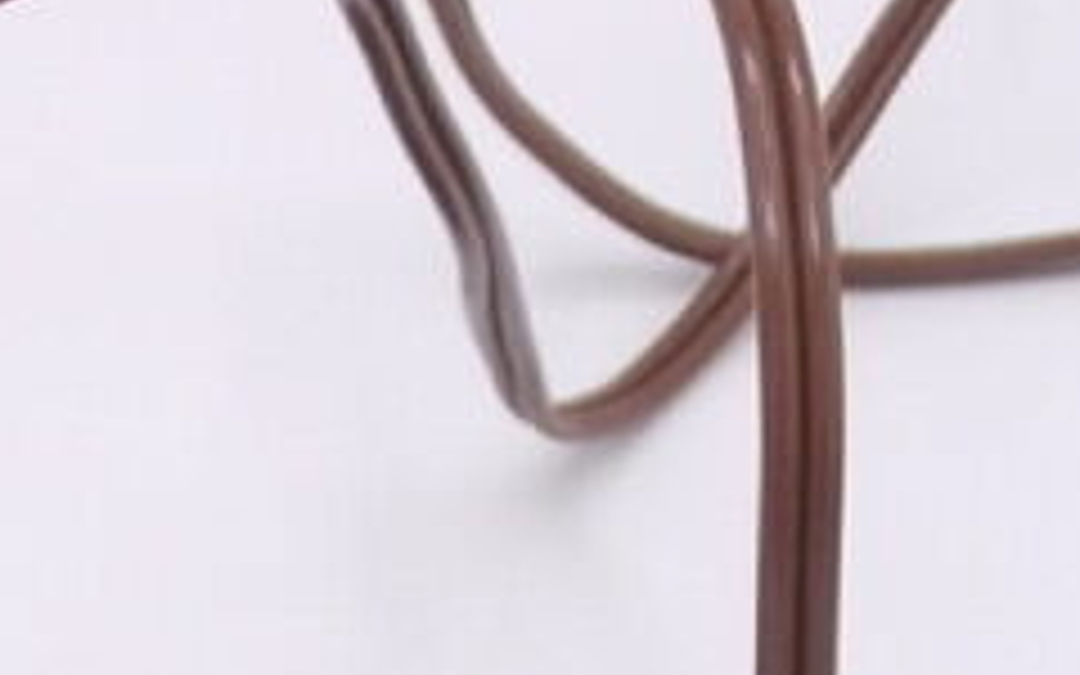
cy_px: 2146
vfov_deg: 5.6
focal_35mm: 215
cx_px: -328
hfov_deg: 9.6
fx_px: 6328
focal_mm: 6.67
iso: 100
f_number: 3.9
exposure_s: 1/200
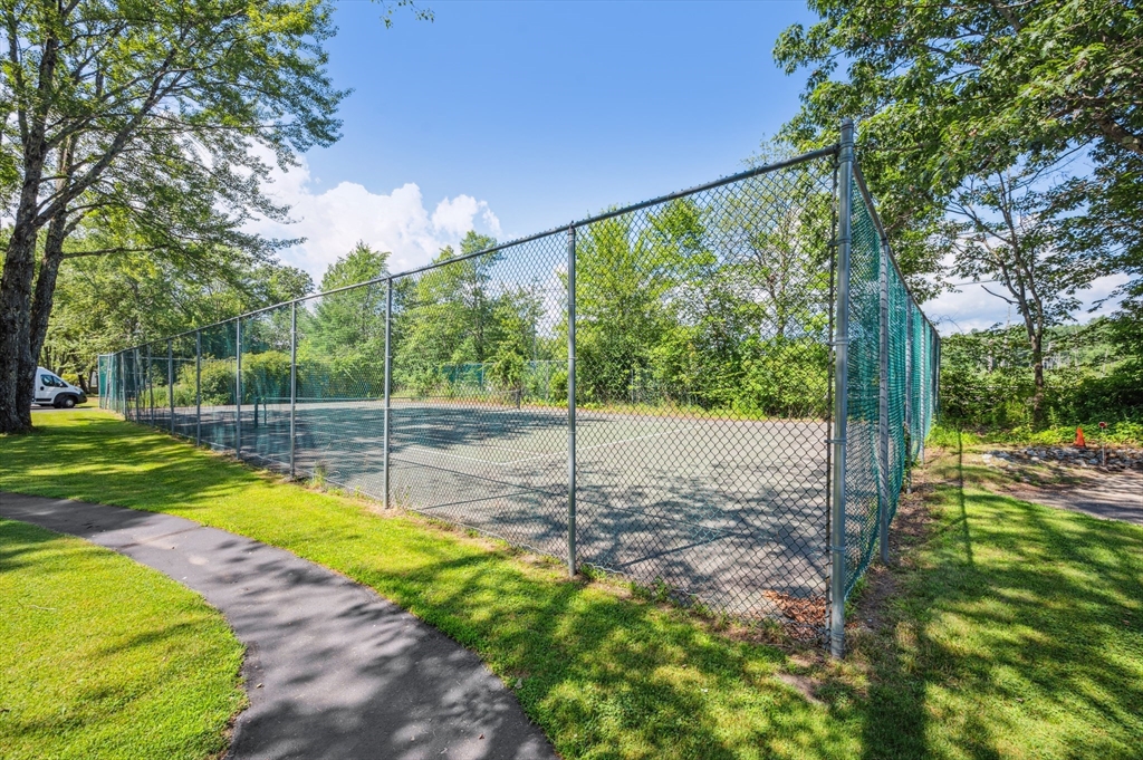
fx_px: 444
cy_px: 380
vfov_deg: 81.1
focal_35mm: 14
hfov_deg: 104.3
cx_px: 572
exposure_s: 1/160
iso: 100
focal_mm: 14
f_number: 8
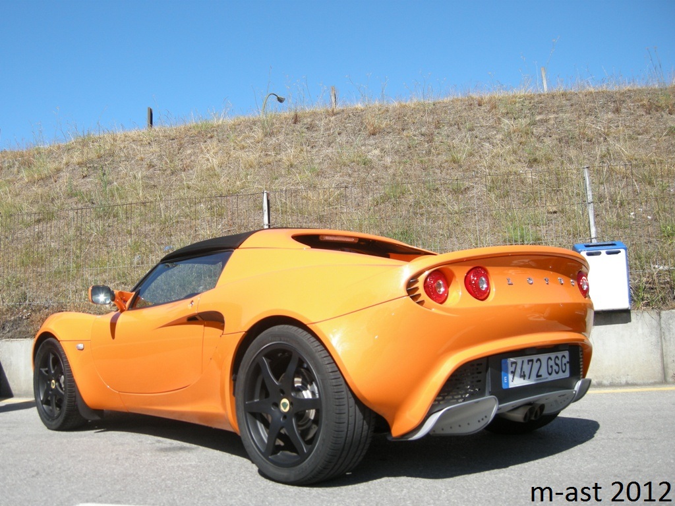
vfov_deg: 40.7
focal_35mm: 35
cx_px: 338
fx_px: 682
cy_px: 253
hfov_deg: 52.6
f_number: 3
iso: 64
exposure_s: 1/670
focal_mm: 7.5
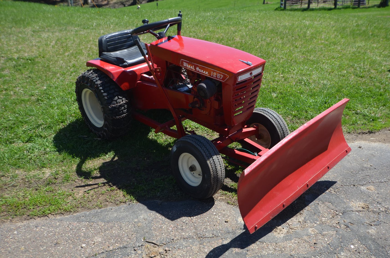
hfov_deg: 53.2
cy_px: 129
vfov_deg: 36.7
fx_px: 389
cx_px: 195
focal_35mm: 36
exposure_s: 1/250
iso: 160
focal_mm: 24
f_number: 8
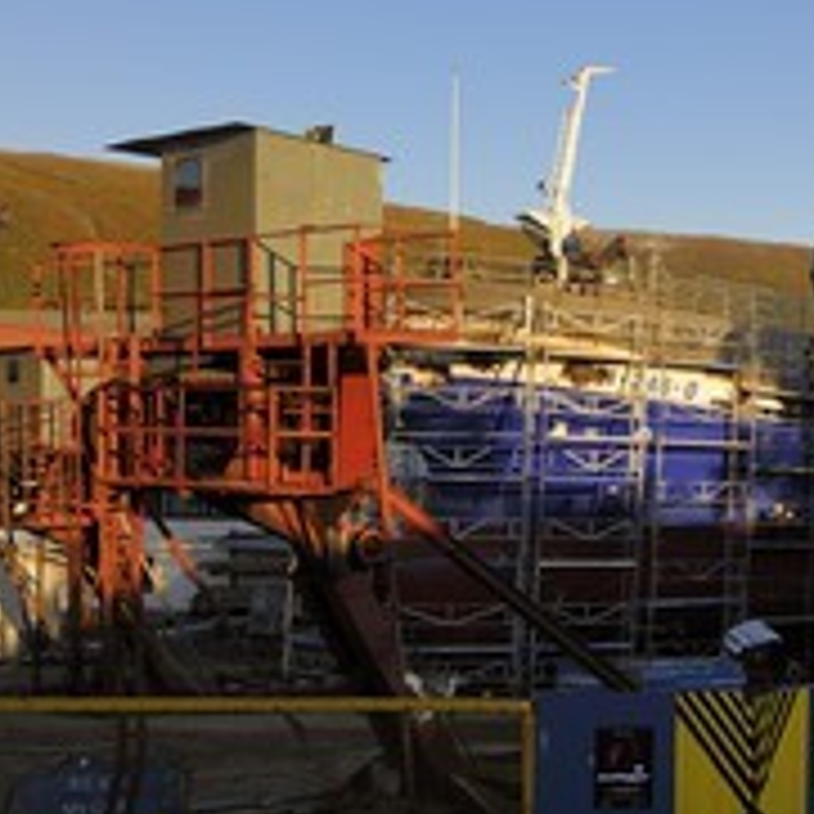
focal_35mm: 63
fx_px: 1676
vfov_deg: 27.3
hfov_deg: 25.1
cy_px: 396
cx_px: 926
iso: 200
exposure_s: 1/160
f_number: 10
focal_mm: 32
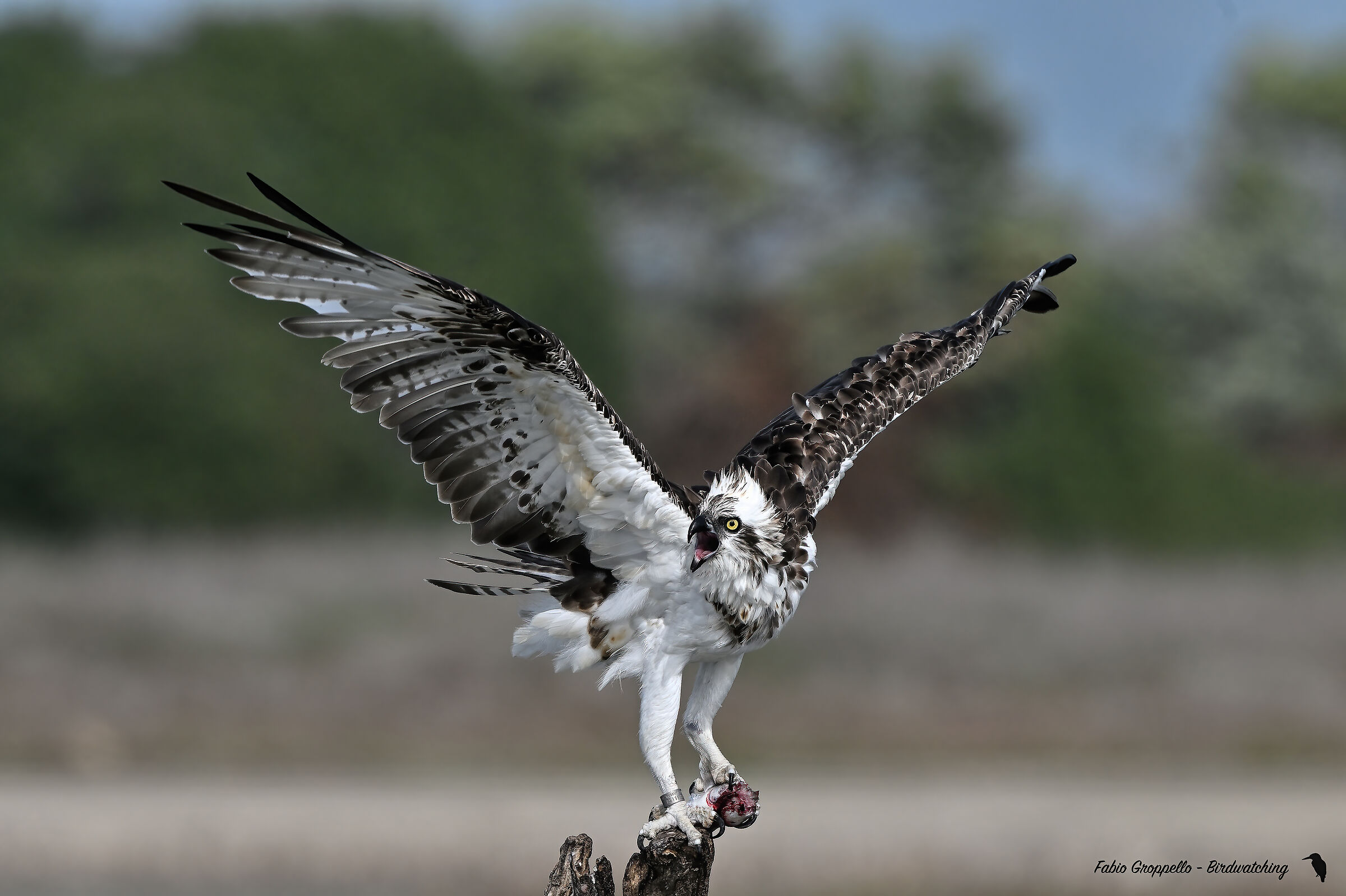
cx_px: 673
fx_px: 39248
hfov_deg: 2.0
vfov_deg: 1.3
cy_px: 448
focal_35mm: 1050
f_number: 10
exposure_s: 1/1000
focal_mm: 700
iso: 250
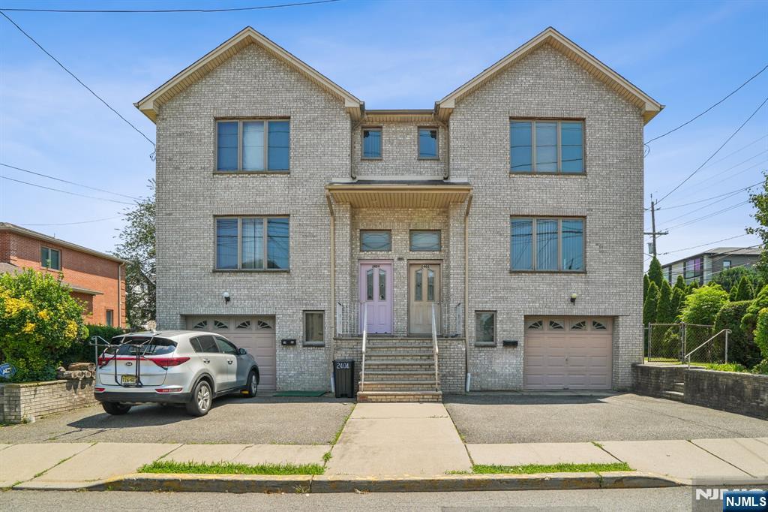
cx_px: 384
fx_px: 341
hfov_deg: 96.8
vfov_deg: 73.7
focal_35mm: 16
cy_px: 256
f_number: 11
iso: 160
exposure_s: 1/60
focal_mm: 16
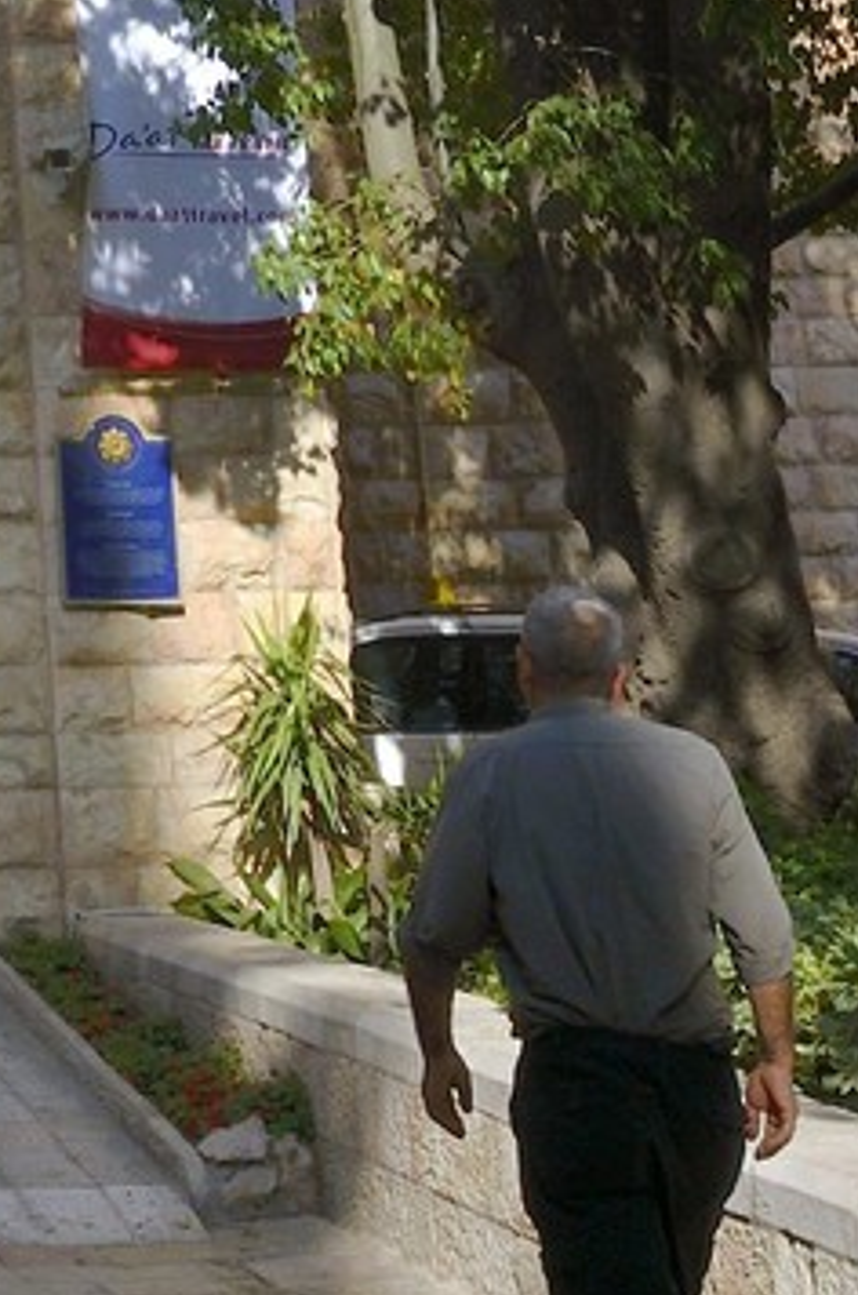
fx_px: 3876
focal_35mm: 108
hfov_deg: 11.7
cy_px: -953
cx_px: -676
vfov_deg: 16.3
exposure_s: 1/200
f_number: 13
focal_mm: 24
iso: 200
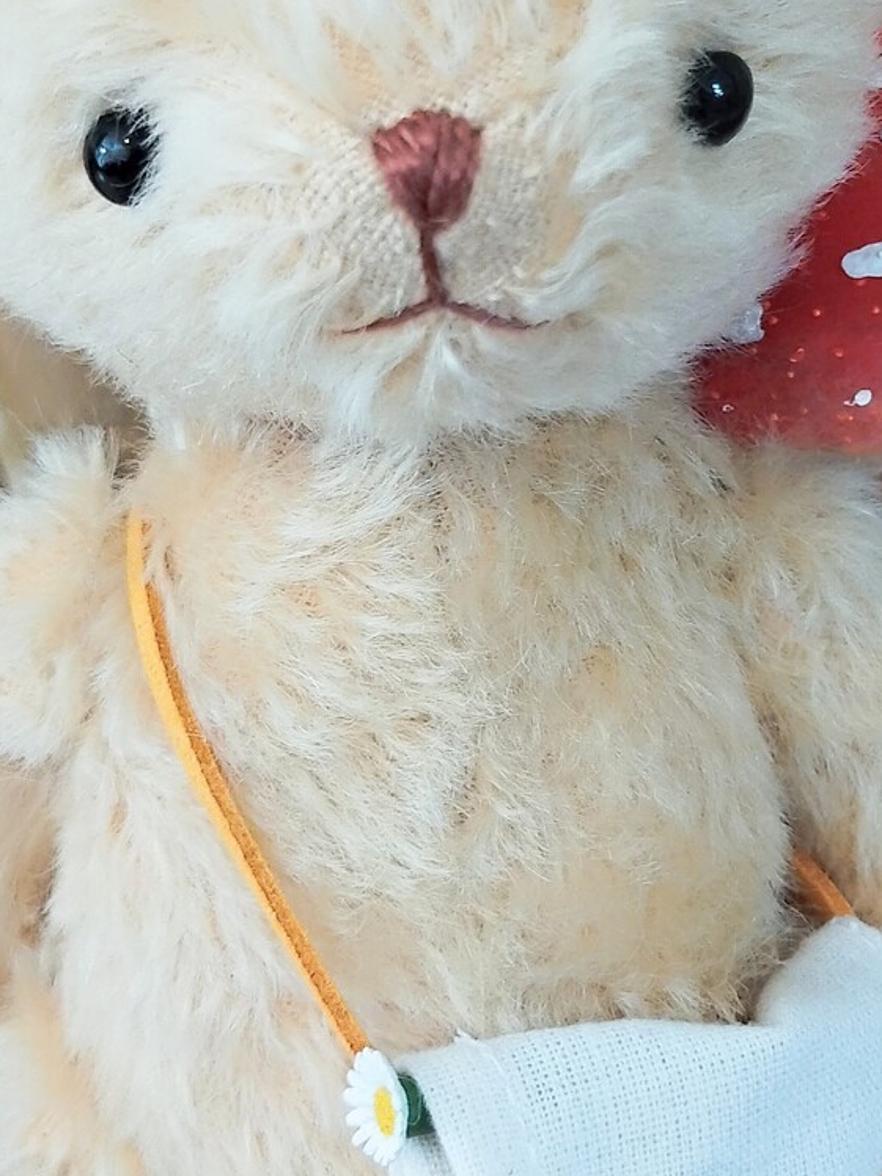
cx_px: 599
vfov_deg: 25.3
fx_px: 2616
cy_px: 474
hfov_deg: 19.1
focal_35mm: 77
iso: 63
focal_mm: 4.7
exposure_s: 1/50
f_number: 1.79
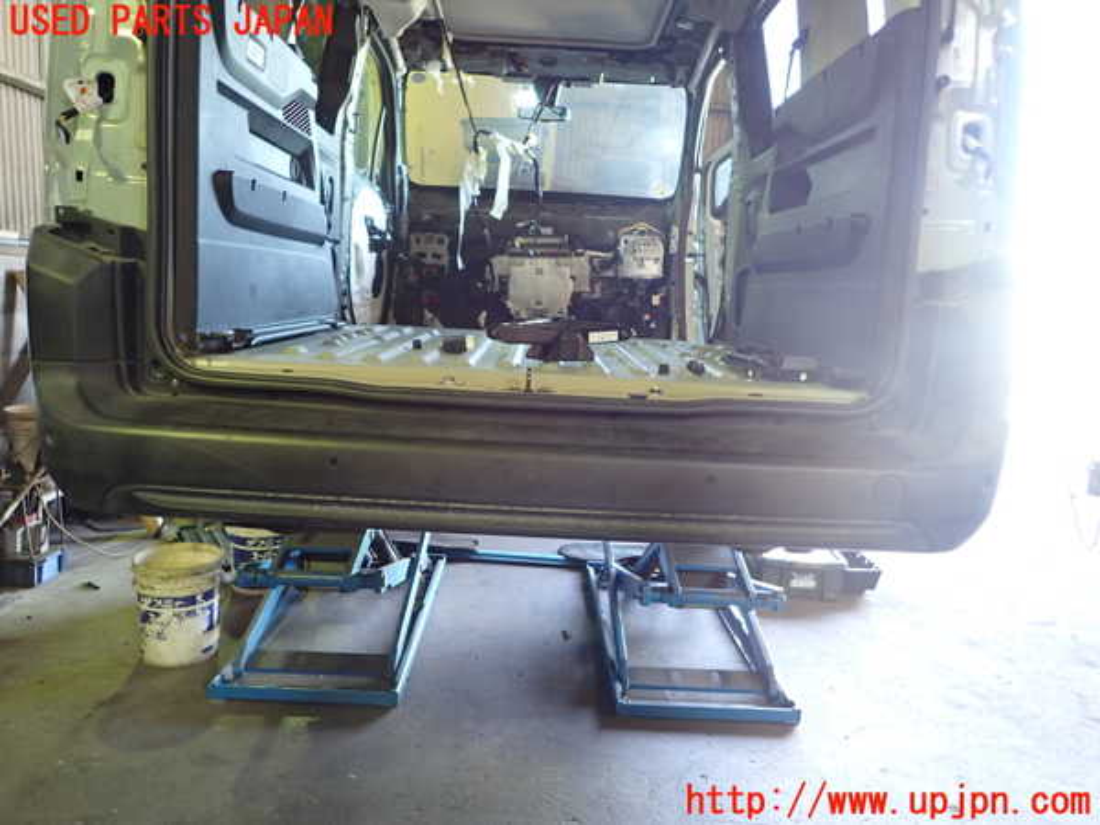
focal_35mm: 25
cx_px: 550
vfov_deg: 54.9
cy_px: 412
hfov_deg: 69.4
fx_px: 794
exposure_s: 1/30
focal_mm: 4.5
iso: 320
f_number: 2
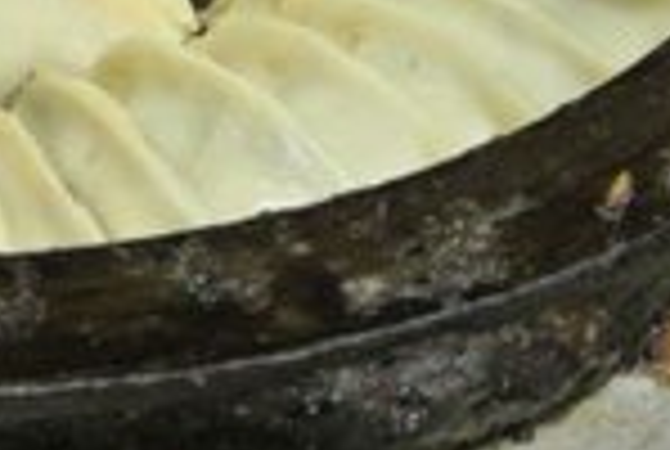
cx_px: -279
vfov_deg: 6.8
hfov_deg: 10.1
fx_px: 3692
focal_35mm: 198
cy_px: -266
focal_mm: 21.9
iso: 900
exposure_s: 1/30
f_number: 5
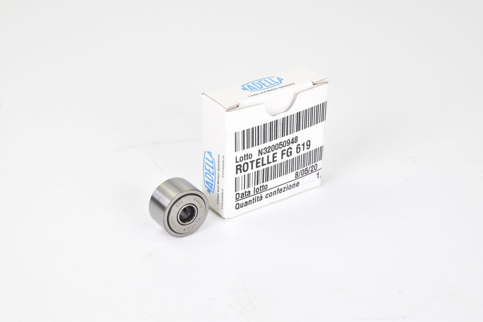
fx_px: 1610
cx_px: 242
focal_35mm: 120
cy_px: 161
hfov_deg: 17.1
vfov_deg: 11.4
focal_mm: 80
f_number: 10
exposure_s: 1/10
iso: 100
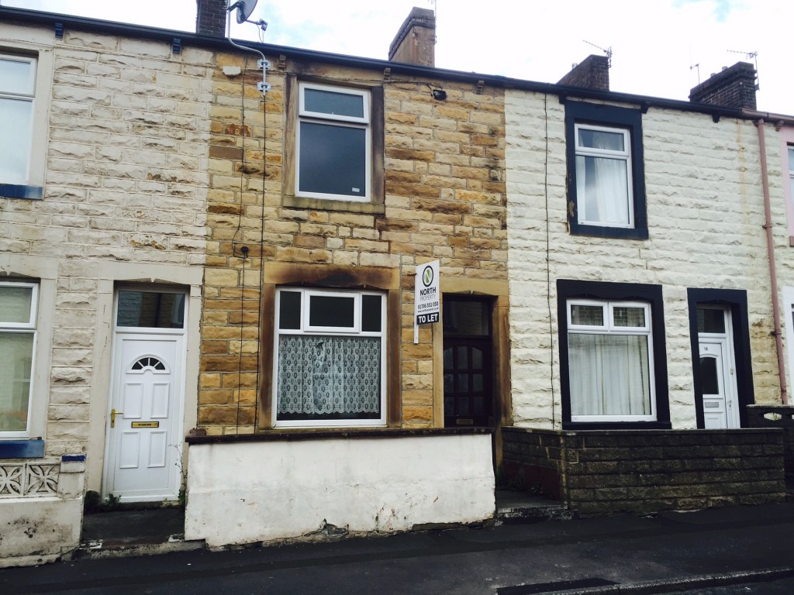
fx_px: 665
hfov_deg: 61.7
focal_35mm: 29
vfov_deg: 48.2
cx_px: 397
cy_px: 298
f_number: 2.2
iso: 32
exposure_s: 1/527
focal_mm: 4.15
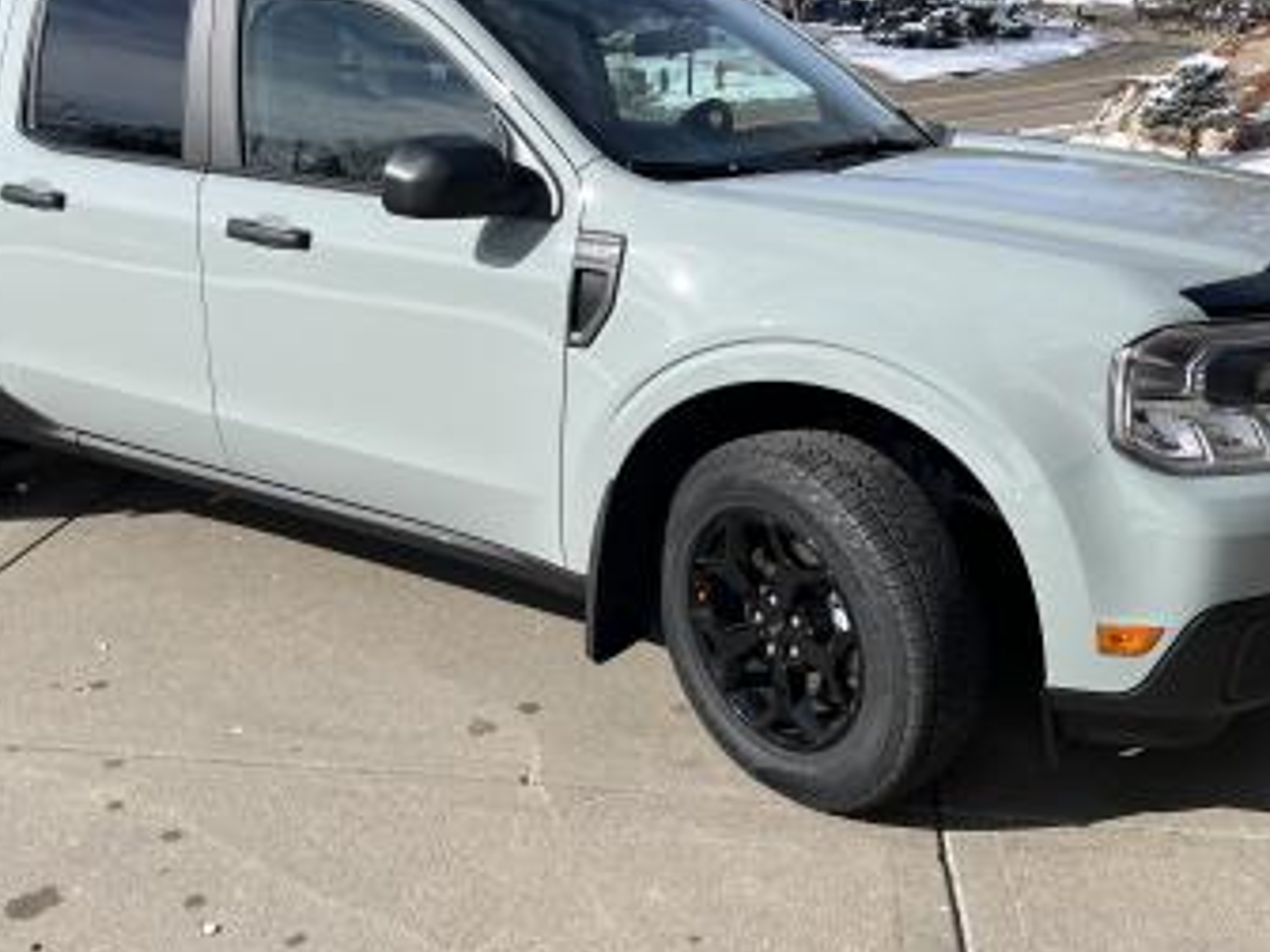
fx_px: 1431
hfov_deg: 47.8
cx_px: 559
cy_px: 412
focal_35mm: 39
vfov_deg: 36.8
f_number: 1.6
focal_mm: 5.1
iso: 50
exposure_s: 1/5076
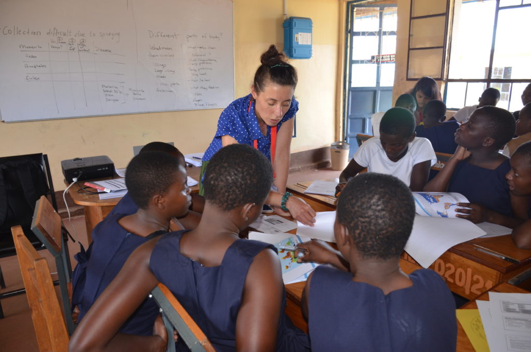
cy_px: 176
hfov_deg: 67.5
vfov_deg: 47.7
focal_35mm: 27
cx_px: 266
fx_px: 397
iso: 400
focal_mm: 18
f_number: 3.5
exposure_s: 1/60
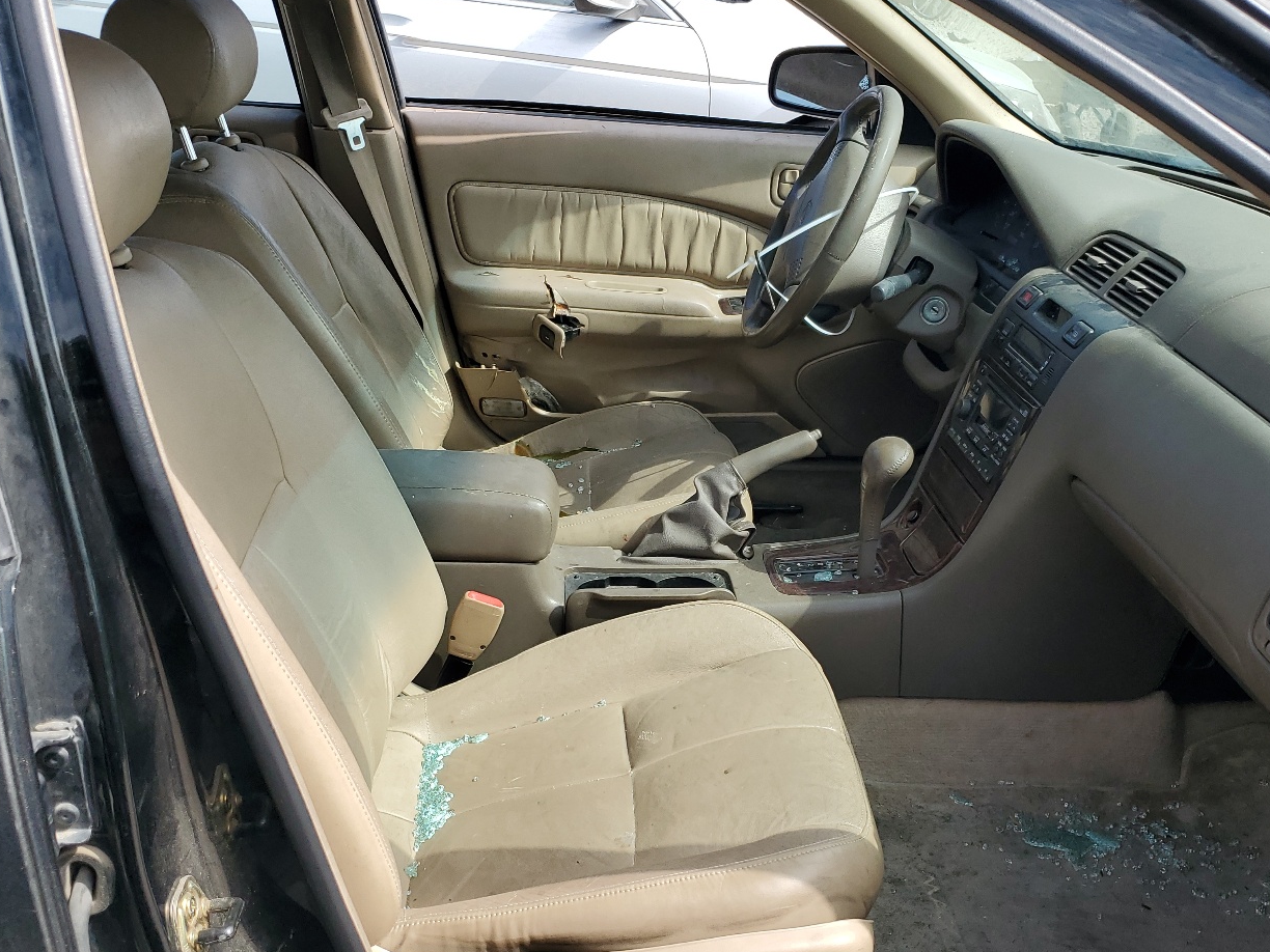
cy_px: 586
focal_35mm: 34
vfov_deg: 41.5
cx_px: 700
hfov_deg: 53.9
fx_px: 1247
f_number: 1.5
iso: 50
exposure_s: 1/1429
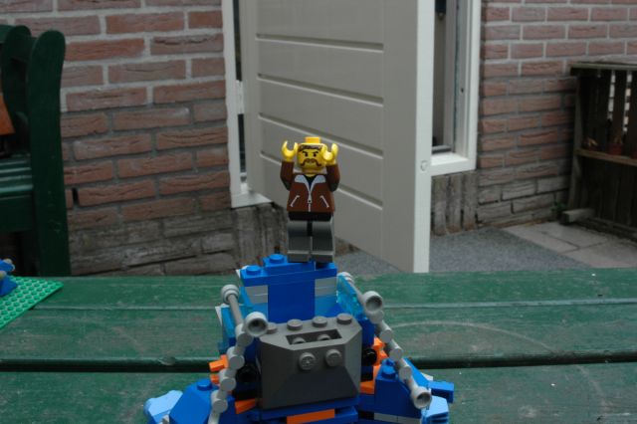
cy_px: 212
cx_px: 318
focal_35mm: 42
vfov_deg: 31.9
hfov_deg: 46.4
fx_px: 743
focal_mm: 28
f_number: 22
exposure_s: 1/50
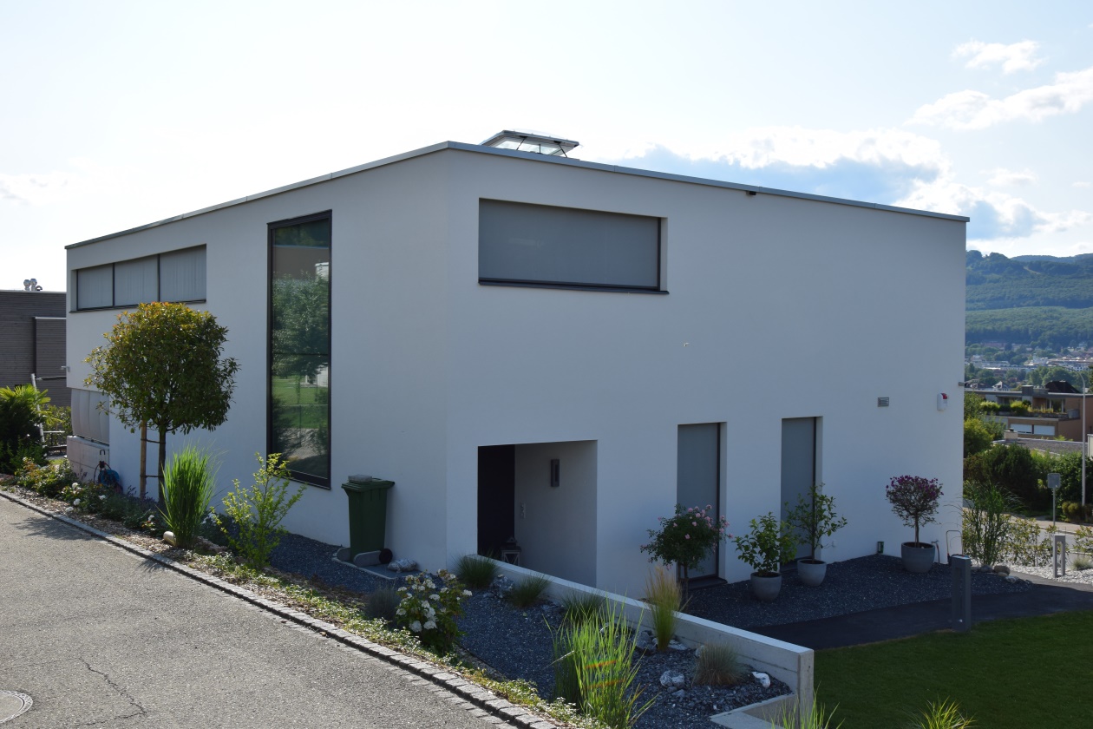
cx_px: 546
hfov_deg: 53.1
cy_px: 364
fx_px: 1093
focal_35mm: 36
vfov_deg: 36.9
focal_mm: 24
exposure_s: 1/400
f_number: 10
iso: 200
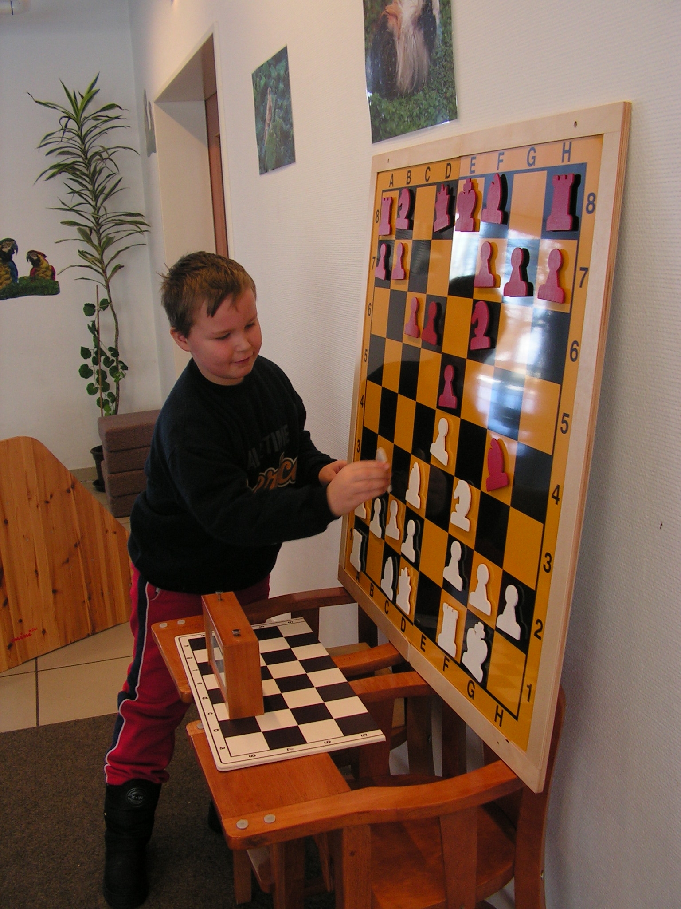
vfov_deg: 51.4
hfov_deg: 39.7
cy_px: 454
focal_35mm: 36
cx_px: 340
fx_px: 944
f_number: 3.2
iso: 100
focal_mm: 6
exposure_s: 1/40
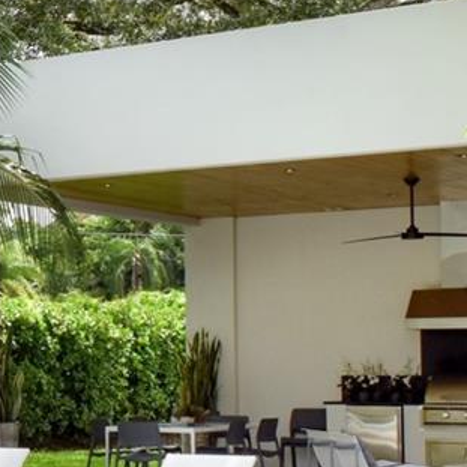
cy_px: 312
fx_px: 1603
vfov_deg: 16.5
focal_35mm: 105
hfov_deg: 14.3
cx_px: -419
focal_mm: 24
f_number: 16
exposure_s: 1/200
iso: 500
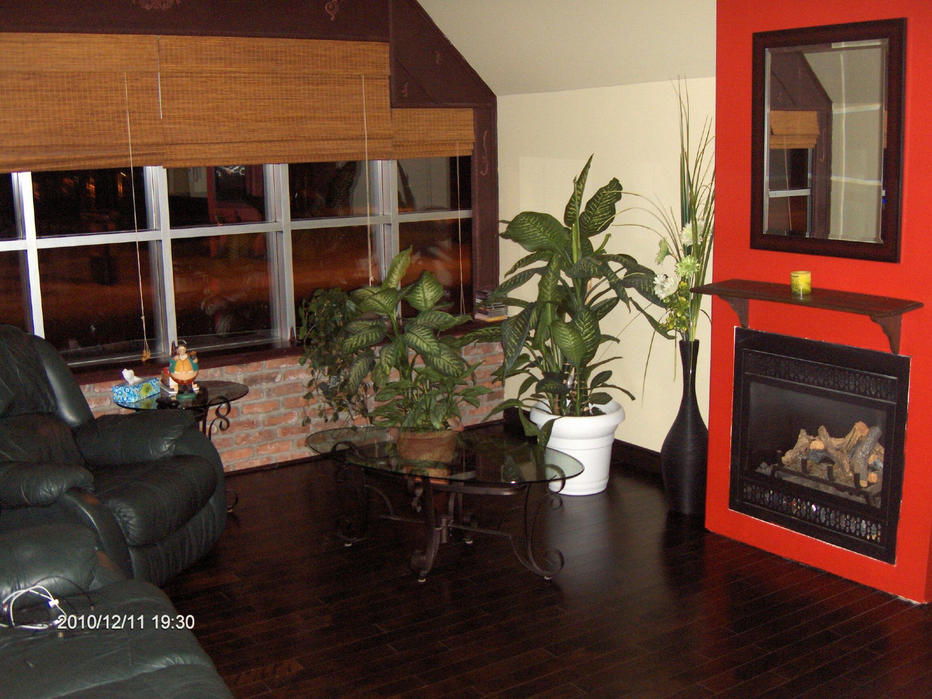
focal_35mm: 39
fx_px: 1050
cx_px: 466
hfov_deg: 47.9
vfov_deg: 36.8
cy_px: 350
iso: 165
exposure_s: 1/60
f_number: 2.8
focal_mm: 8
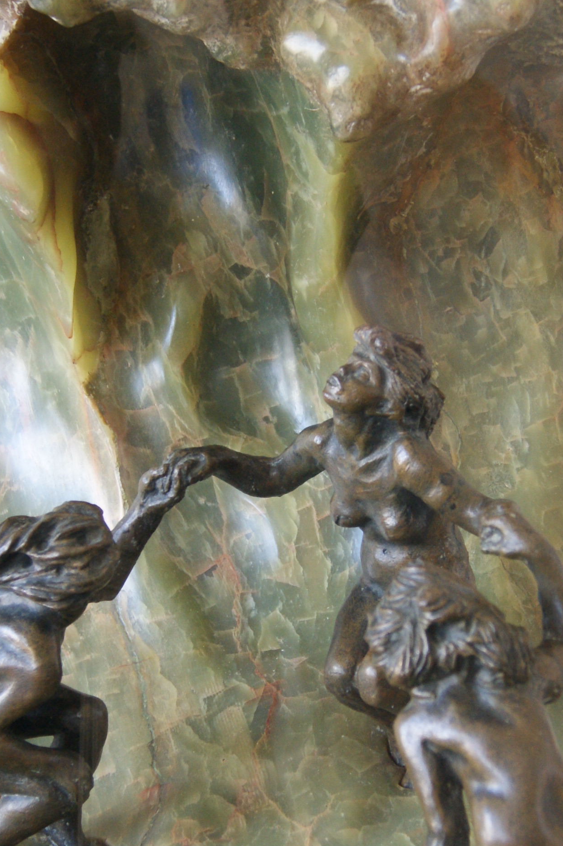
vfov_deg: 21.2
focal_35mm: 96
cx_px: 282
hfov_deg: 14.2
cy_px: 502
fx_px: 2255
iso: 400
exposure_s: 1/40
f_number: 4
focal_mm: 26
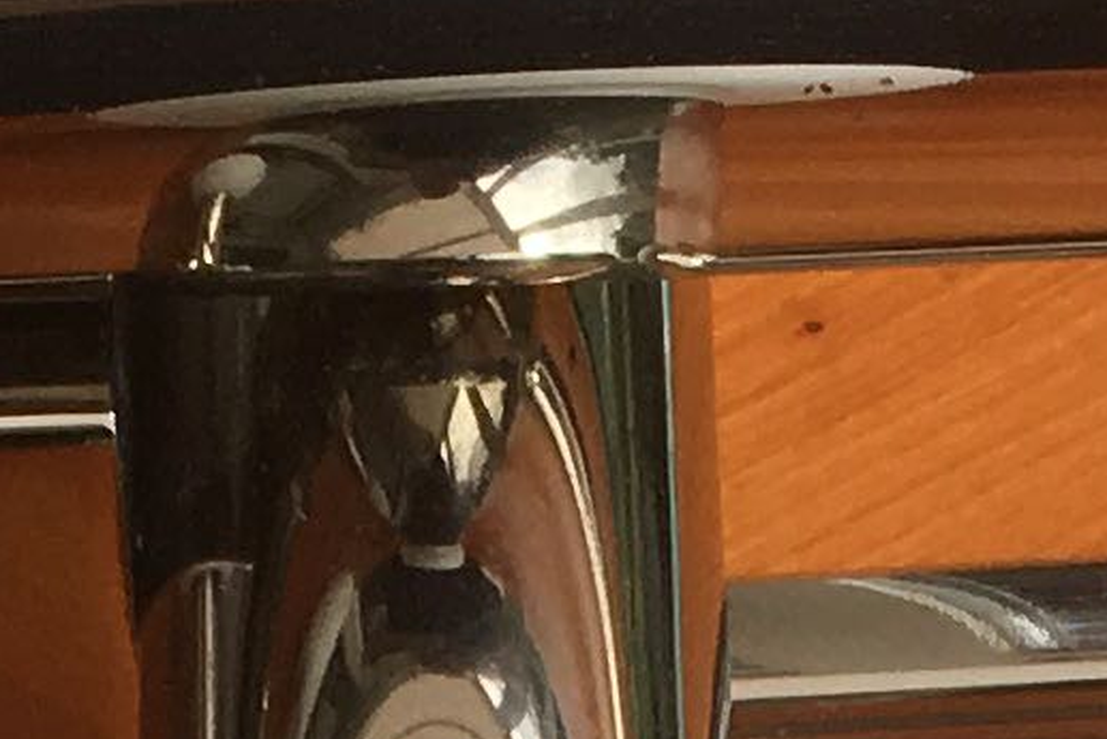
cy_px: 2703
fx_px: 7228
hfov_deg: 8.7
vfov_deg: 5.3
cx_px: 201
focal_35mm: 235
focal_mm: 4.15
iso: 25
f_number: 2.2
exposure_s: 1/538
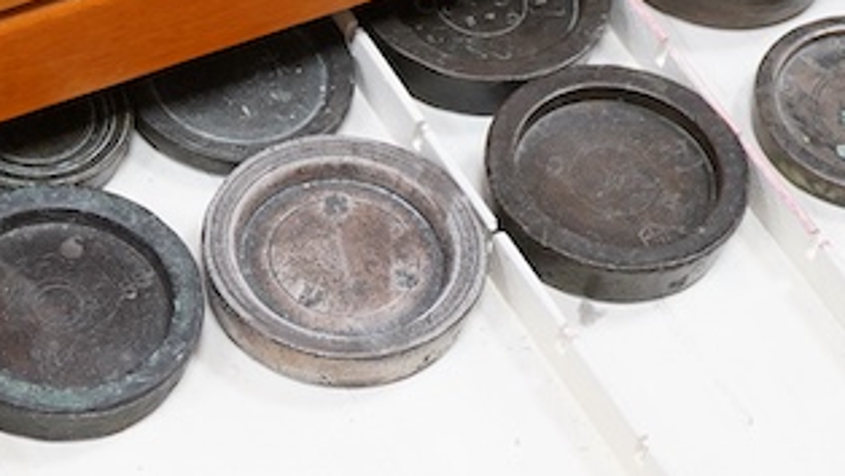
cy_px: 433
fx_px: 3026
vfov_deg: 9.0
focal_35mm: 135
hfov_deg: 15.8
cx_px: 207
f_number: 3.5
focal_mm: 30
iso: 1600
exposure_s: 1/125
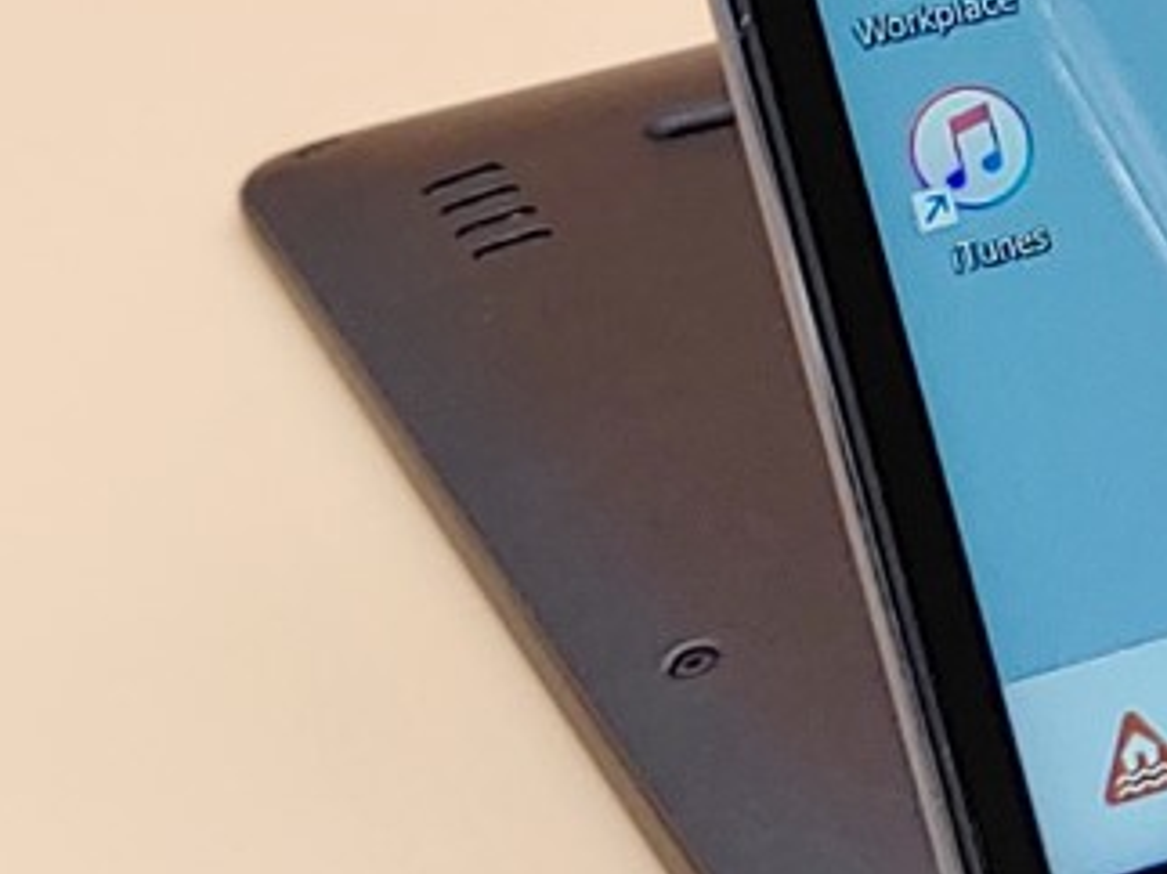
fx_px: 6167
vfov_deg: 8.0
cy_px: -231
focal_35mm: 183
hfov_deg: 10.0
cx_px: 2305
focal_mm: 4.36
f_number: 1.8
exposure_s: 1/92
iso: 50
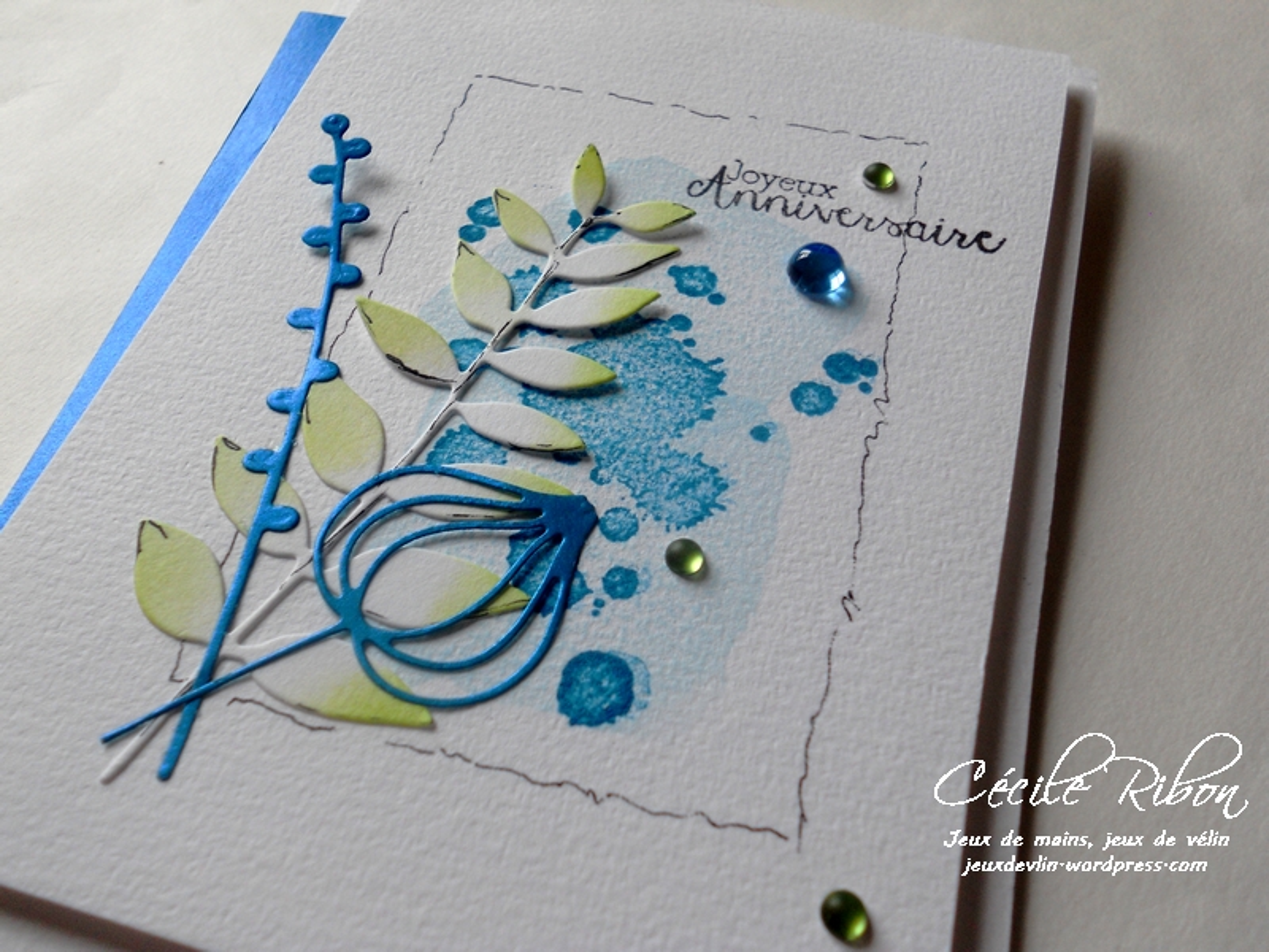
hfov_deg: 56.8
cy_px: 476
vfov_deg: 44.2
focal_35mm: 32
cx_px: 634
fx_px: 1173
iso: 80
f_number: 3.5
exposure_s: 1/30
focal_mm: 5.8
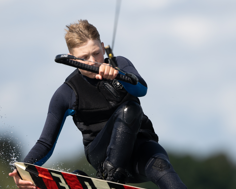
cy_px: 99
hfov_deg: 3.4
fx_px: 3960
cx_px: 104
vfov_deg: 2.7
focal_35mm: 567
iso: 320
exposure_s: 1/4000
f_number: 4.5
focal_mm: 400
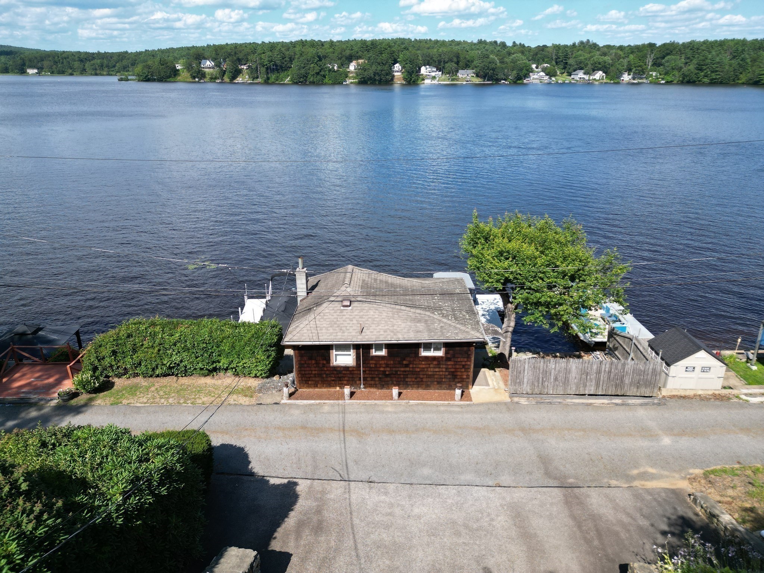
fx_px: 530
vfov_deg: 56.8
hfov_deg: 71.6
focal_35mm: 24
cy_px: 286
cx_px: 382
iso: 110
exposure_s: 1/2000
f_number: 1.7
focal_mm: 6.72
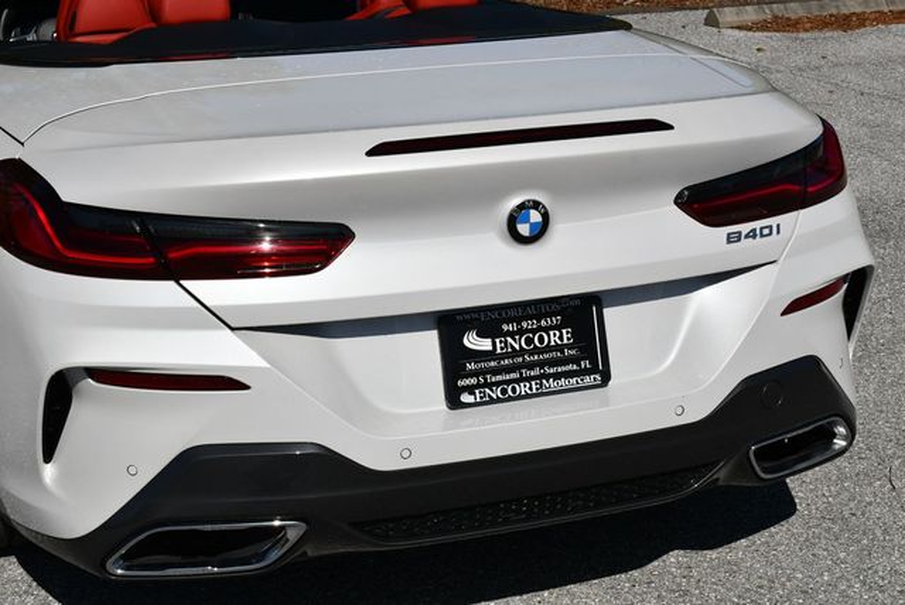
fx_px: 1711
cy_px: 302
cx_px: 452
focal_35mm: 68
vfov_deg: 20.1
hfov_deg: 29.6
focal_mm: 34
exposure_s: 1/500
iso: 100
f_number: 11
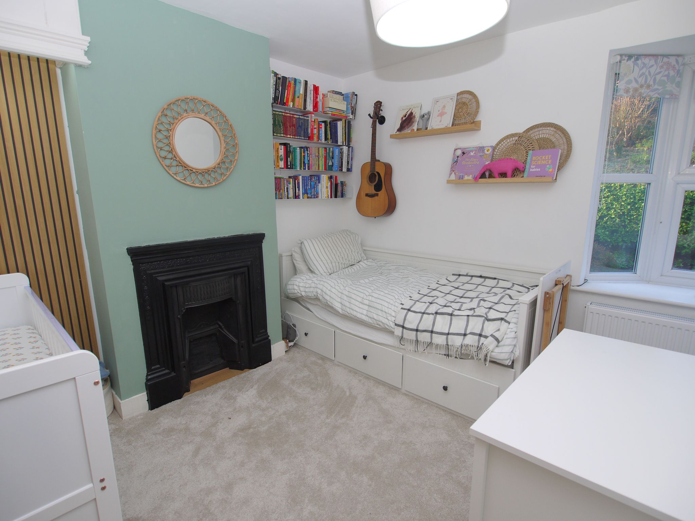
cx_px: 348
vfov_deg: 71.6
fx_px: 361
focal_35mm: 18
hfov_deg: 87.8
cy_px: 260
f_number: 4
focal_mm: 9
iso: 100
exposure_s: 1/60
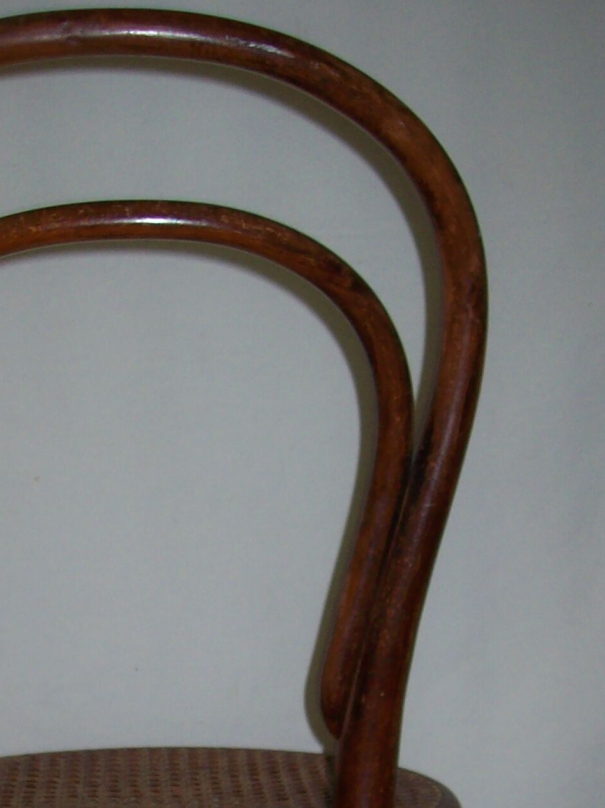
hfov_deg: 18.1
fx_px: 1889
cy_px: 859
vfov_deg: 22.9
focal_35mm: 81
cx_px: 183
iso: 80
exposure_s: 1/64
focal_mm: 6
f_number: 2.7
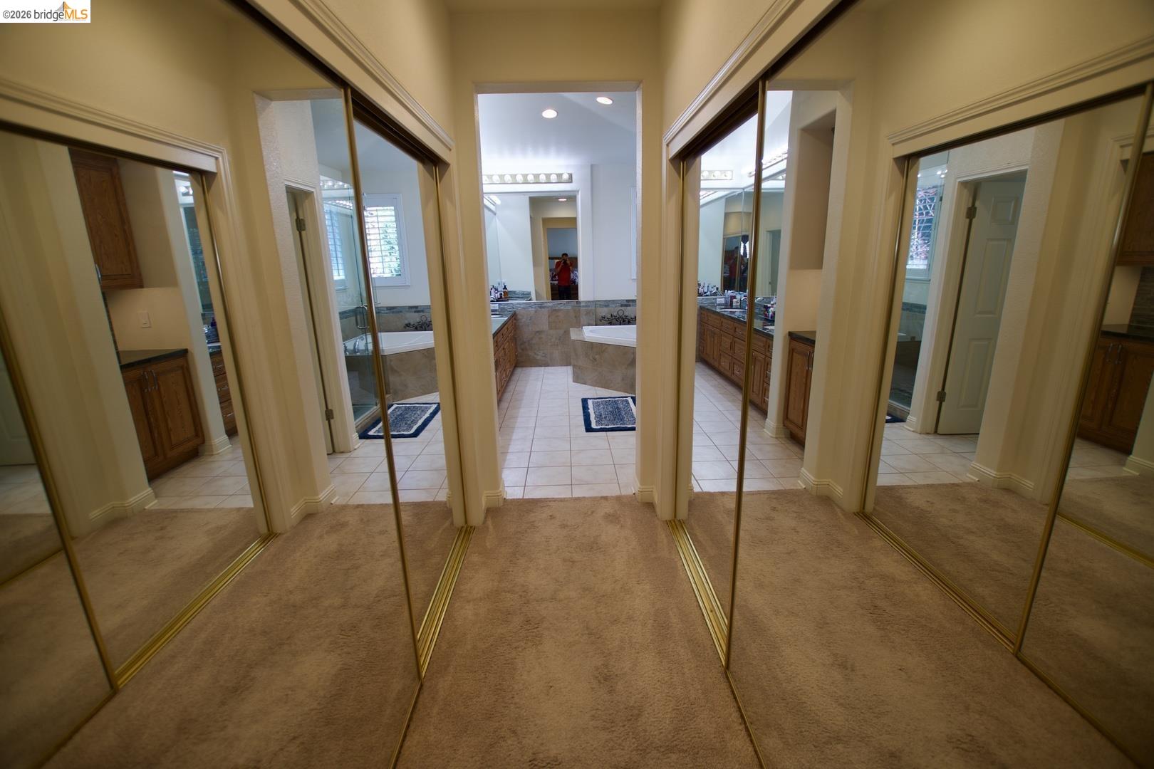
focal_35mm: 15
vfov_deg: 77.3
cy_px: 384
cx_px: 577
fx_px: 481
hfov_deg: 100.4
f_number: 3.5
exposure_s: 1/50
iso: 100
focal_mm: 10
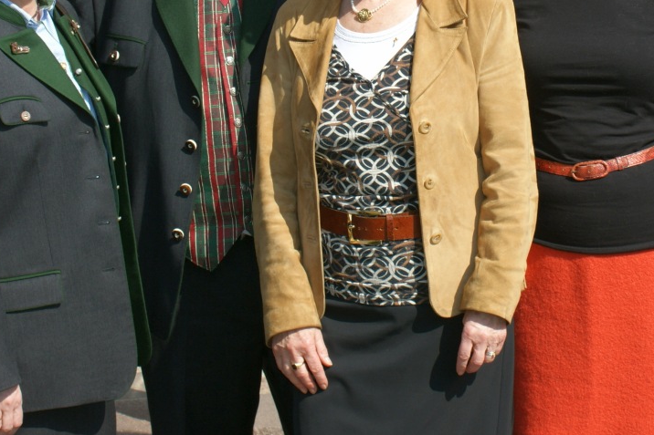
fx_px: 1999
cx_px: 396
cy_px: 47
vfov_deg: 12.4
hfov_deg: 18.6
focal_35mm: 110
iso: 100
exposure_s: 1/160
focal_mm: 35
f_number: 8
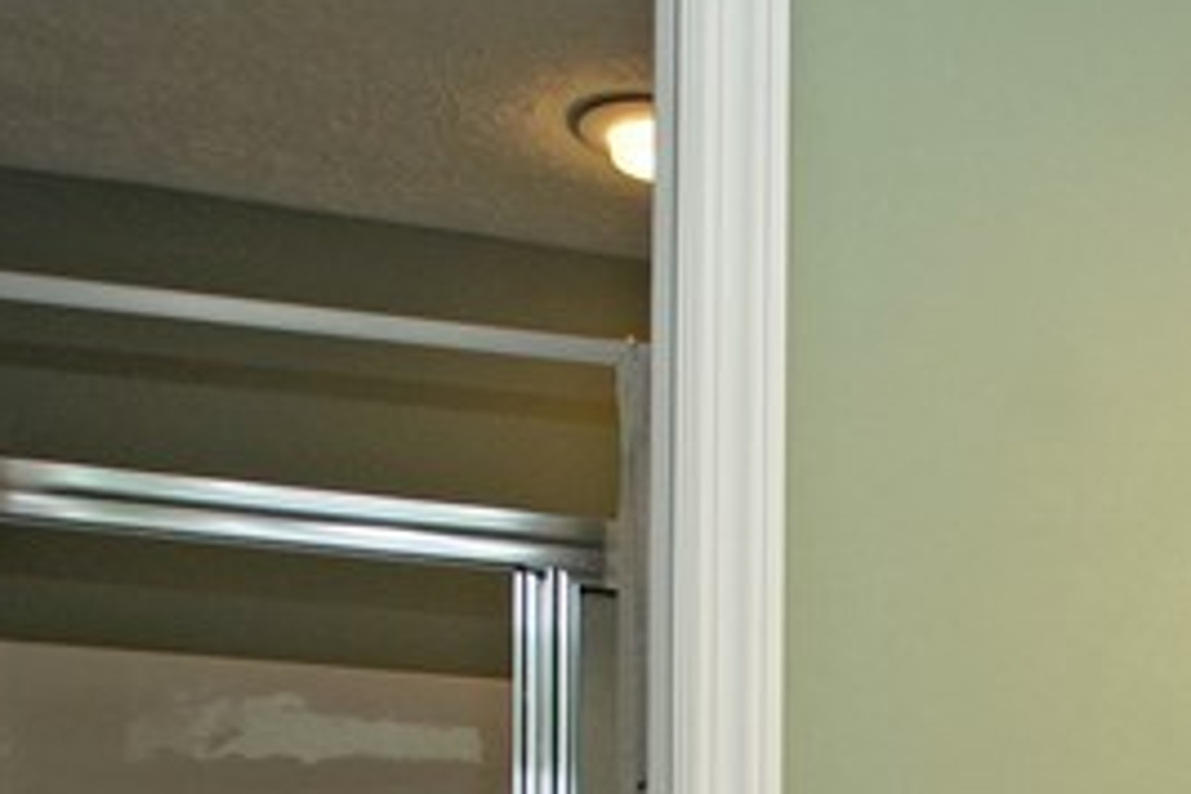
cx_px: 1454
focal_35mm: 67
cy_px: 1267
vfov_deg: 17.7
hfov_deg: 26.5
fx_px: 2217
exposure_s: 1/100
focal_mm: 11
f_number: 4.5
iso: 125
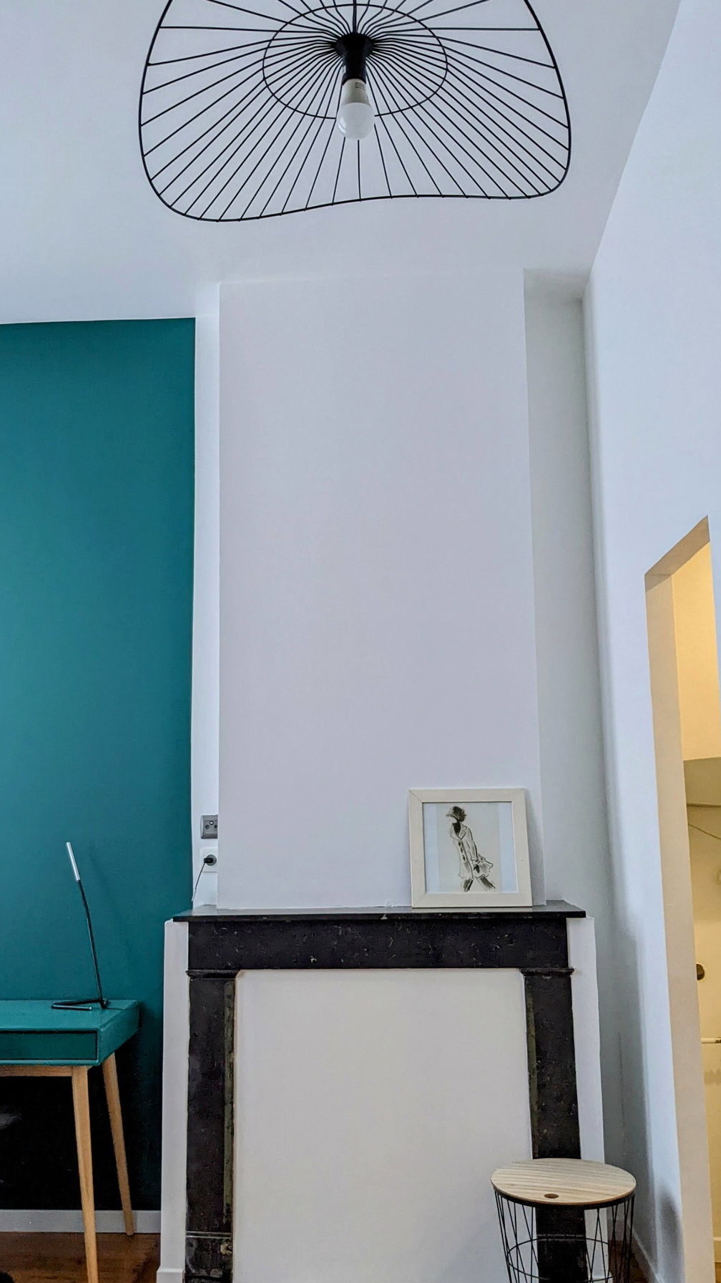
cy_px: 624
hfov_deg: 33.7
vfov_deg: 56.6
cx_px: 333
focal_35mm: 35
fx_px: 1190
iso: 106
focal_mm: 4.38
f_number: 1.73
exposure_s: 1/99.9
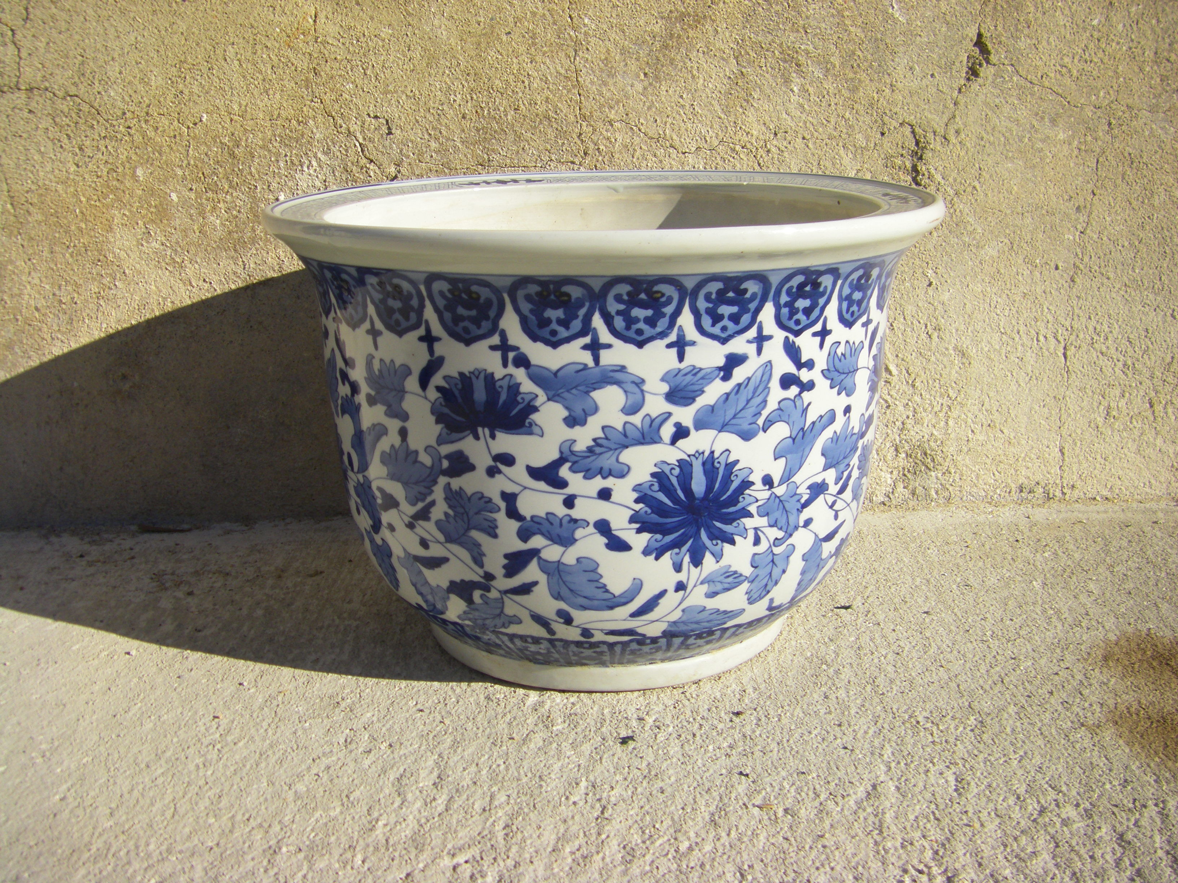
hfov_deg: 49.0
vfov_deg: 37.7
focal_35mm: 38
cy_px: 442
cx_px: 589
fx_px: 1293
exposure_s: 1/200
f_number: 7
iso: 64
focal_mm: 6.3
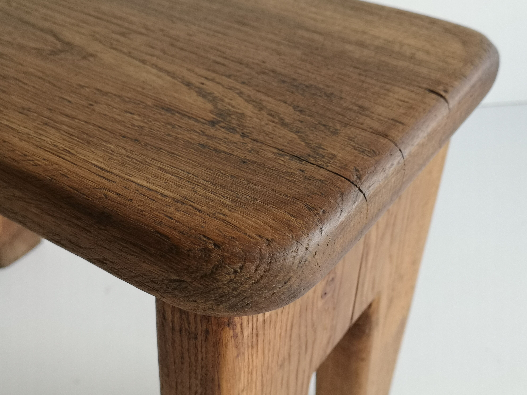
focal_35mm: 42
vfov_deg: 34.3
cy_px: 198
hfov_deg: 44.8
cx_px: 264
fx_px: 639
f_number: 1.8
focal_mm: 3.95
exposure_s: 1/100
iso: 64
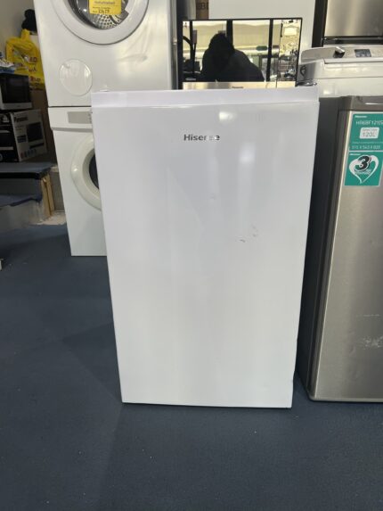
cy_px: 256
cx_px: 192
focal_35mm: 26
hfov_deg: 53.1
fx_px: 383
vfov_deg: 67.3
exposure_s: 1/100
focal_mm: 5.7
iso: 125
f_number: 1.5
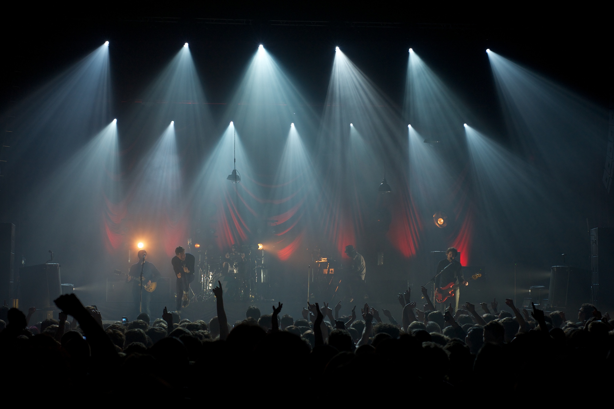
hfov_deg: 39.6
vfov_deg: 27.0
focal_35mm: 50
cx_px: 307
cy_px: 204
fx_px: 852
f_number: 4
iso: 800
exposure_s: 1/320
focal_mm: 50
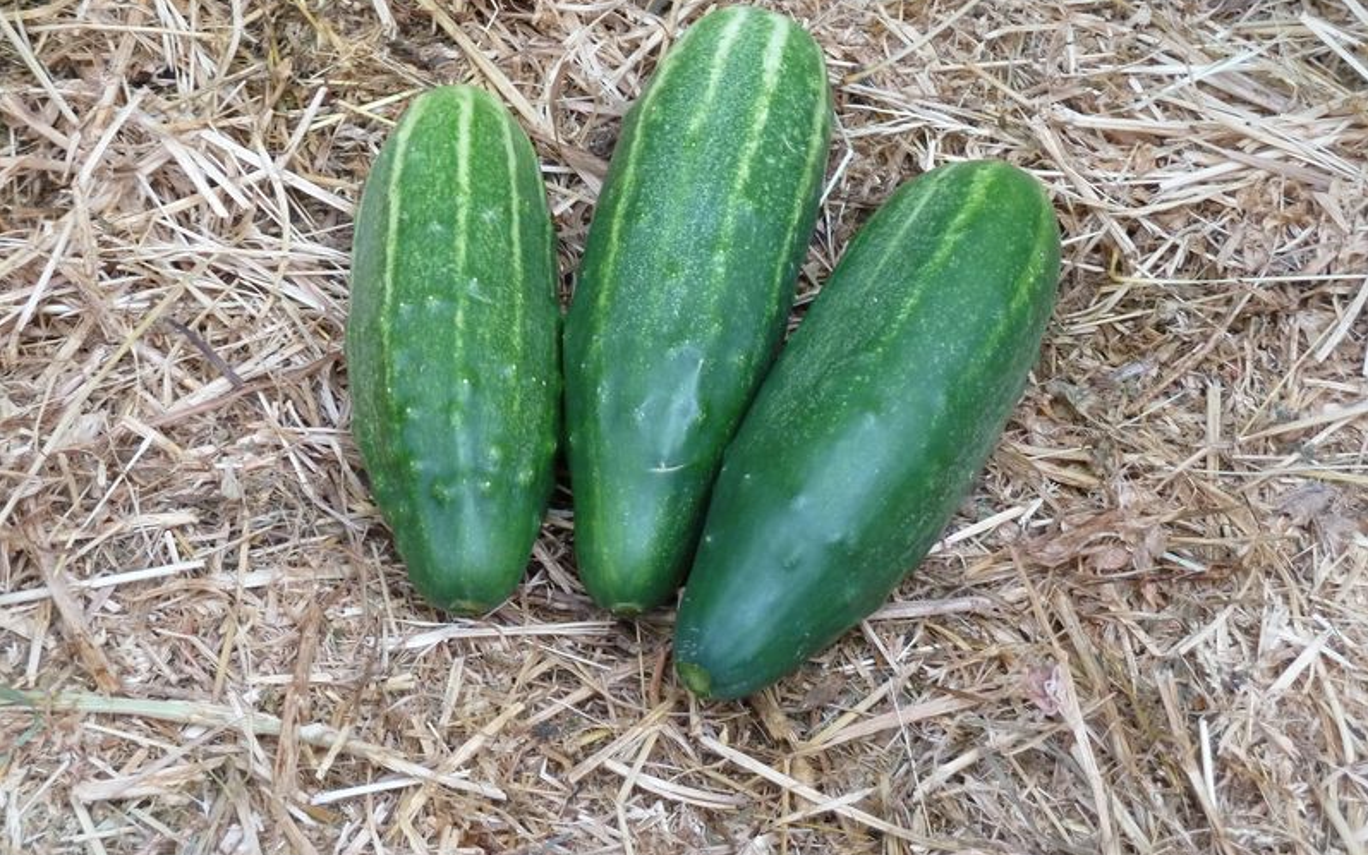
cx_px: 683
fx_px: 2498
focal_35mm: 67
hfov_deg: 30.6
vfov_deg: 19.4
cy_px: 354
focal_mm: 10.3
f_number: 4
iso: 250
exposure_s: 1/40
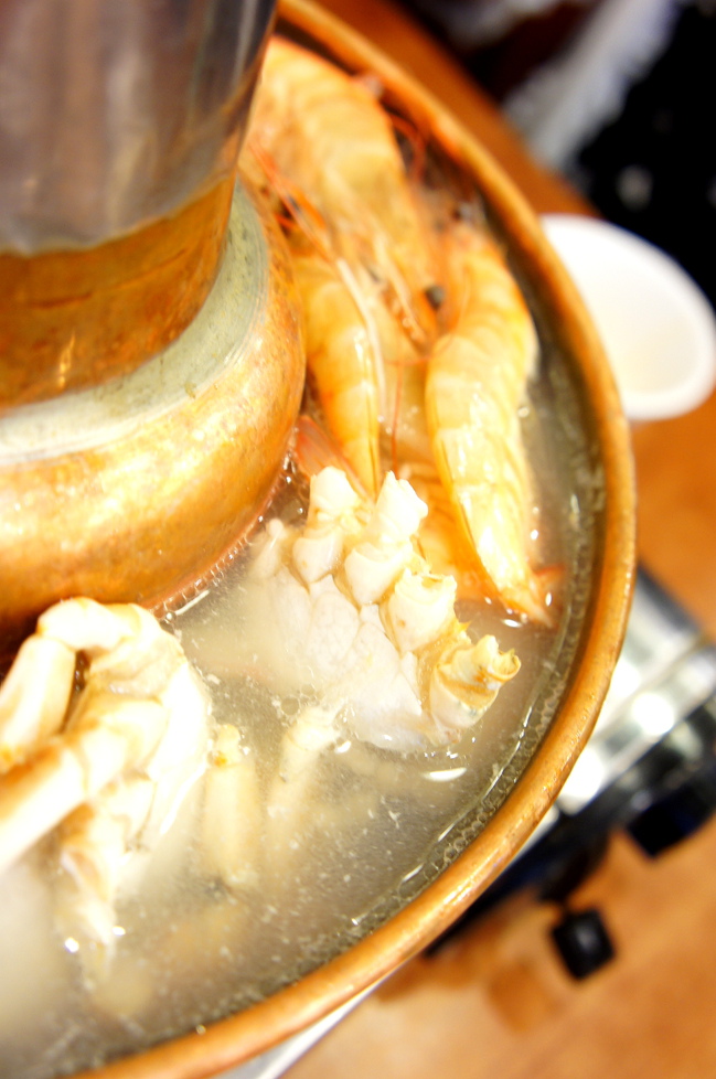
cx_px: 358
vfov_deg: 48.0
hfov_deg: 32.9
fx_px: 1212
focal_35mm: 40
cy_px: 540
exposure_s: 1/13
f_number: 4
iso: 400
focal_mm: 27
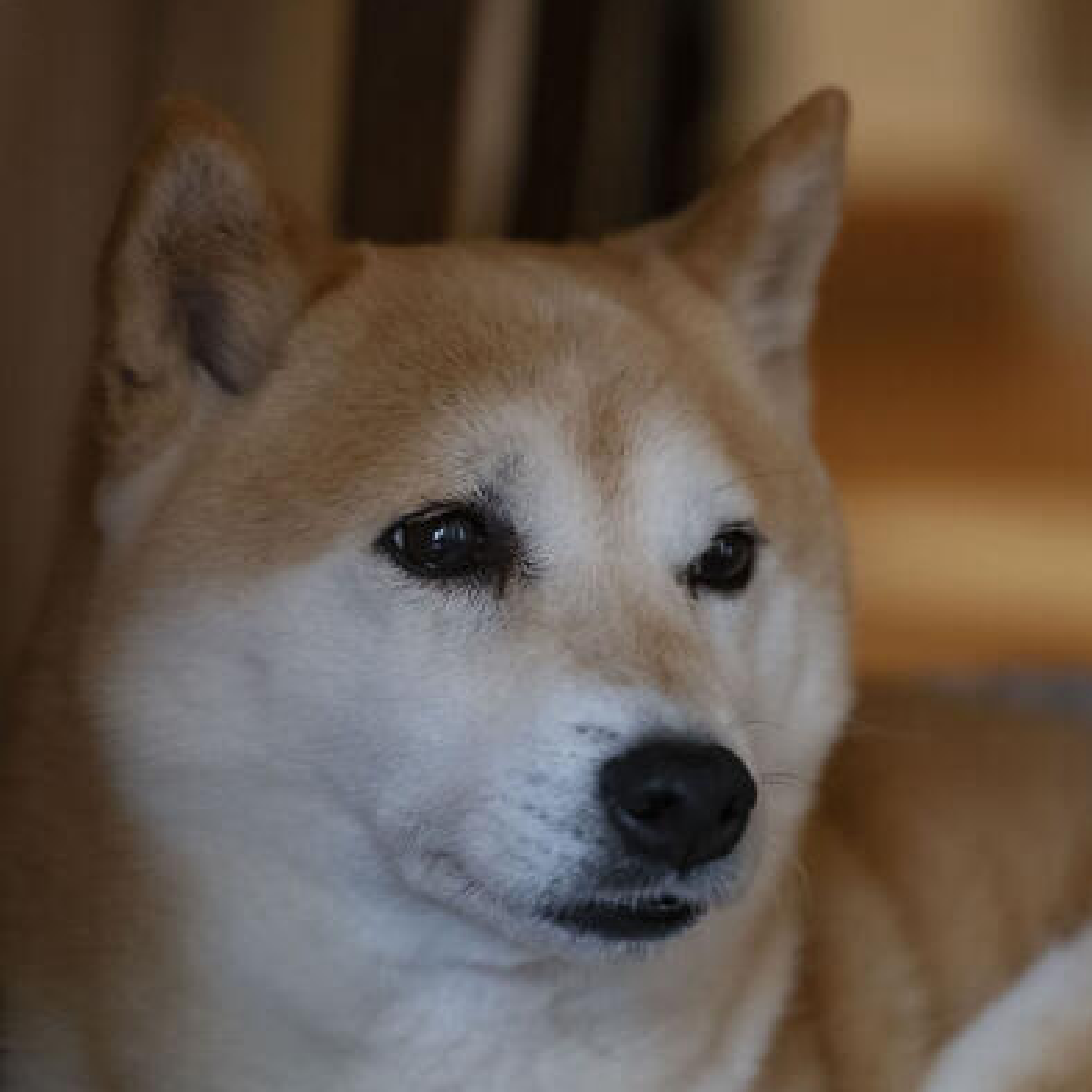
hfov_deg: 6.4
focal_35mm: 272
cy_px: 543
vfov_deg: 6.4
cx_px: 565
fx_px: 9708
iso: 2500
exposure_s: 1/80
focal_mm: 140
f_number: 2.8
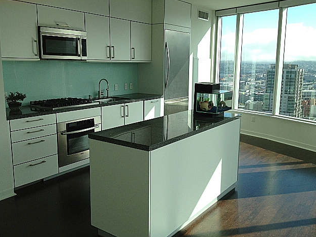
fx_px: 329
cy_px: 116
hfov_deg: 51.3
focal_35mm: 36
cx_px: 162
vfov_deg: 39.7
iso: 80
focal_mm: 4.28
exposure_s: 1/920
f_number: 2.4
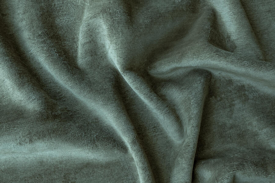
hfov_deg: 46.4
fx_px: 321
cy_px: 92
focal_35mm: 42
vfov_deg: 31.9
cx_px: 138
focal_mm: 28
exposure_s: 1/20
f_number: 13
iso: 1250
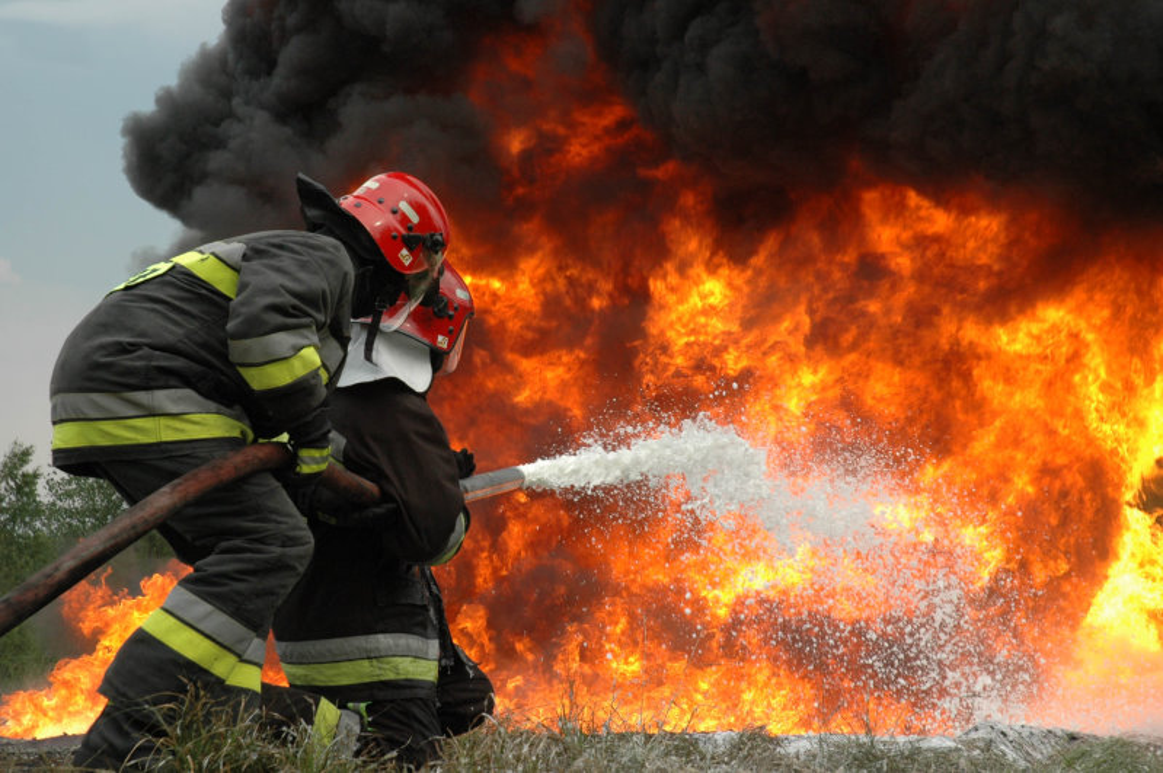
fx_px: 2662
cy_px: 386
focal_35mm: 82
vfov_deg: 16.5
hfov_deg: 24.6
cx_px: 582
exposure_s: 1/320
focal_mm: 55
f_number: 9
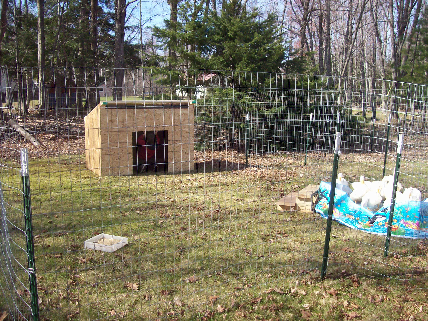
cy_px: 160
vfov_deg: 39.6
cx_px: 214
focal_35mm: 36
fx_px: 445
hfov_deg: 51.4
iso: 80
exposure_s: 1/716
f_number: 2.7
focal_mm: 6
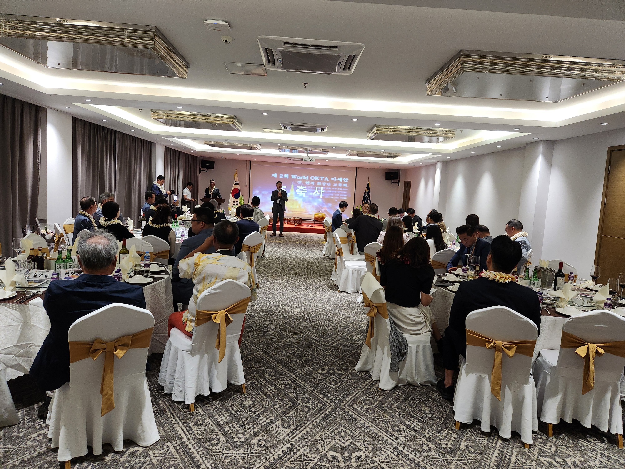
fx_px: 415
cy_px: 234
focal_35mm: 23
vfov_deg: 58.9
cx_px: 312
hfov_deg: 73.9
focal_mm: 5.4
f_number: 1.8
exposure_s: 1/100
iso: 500
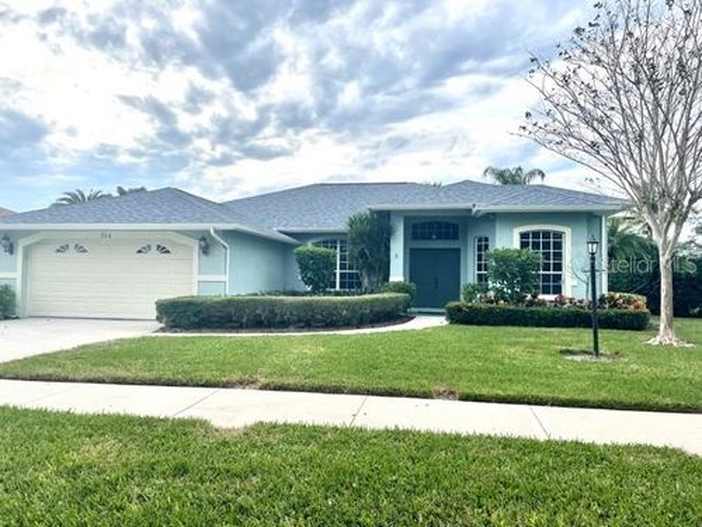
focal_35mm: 26
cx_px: 351
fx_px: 527
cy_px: 264
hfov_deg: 67.3
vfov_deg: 53.1
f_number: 1.6
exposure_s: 1/4132
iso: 32
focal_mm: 4.2
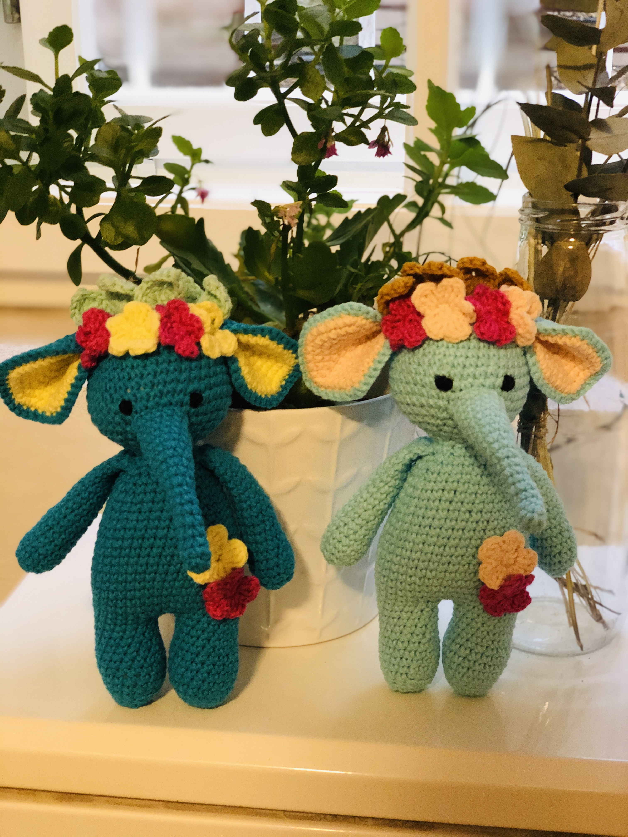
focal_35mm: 52
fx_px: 1258
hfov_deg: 28.0
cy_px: 418
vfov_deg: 36.8
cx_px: 314
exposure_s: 1/9
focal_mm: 6
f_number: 2.4
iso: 160
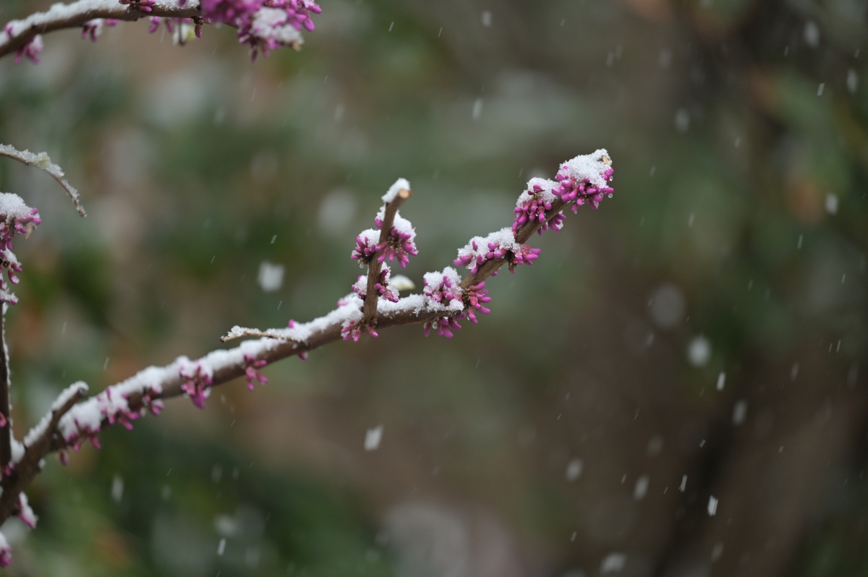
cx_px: 434
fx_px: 4818
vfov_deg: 6.9
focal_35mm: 200
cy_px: 288
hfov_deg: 10.3
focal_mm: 200
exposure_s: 1/200
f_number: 2.8
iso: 400
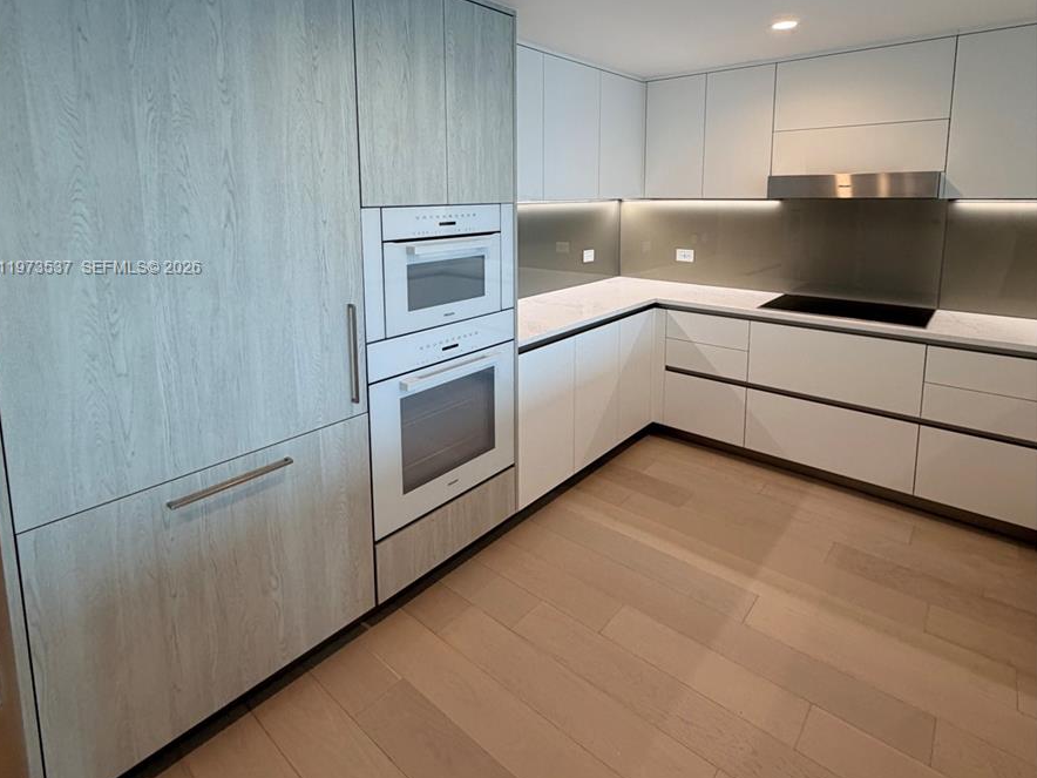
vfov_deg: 67.1
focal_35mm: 19
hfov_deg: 84.7
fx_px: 569
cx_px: 511
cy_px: 269
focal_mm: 2.22
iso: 160
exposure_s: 1/120
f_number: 2.2
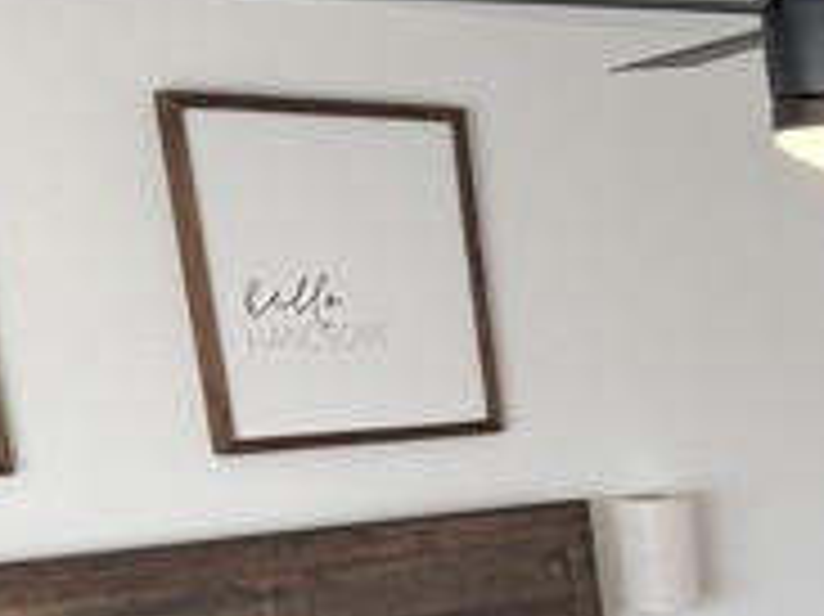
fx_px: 1998
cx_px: 1180
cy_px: 1012
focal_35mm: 84
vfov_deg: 15.7
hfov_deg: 20.5
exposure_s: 1/120
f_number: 1.78
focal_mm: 6.76
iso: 80
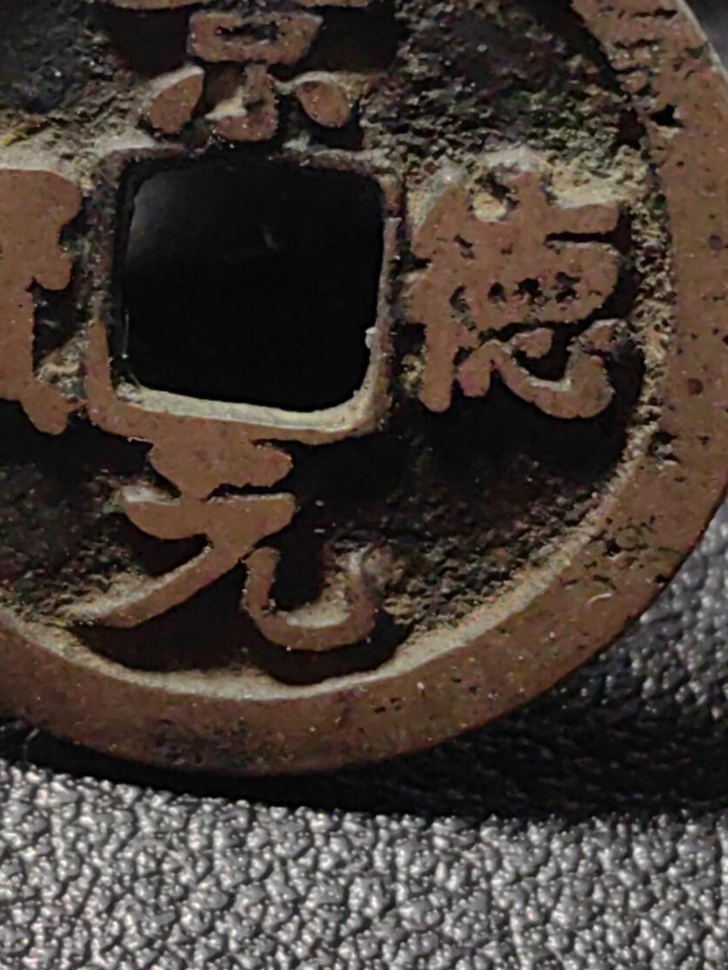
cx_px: 246
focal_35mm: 138
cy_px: 362
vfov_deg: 14.3
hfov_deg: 10.7
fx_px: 3869
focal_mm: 5.75
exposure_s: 1/51.1
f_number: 2
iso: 80
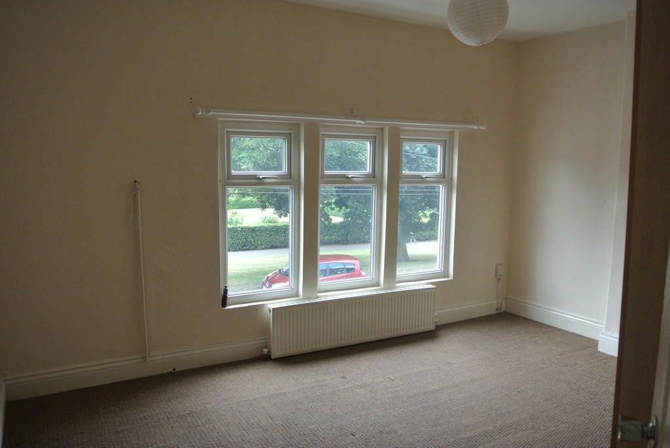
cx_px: 335
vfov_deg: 45.1
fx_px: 540
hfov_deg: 63.6
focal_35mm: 29
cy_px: 224
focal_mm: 11
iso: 360
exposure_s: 1/125
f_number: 3.5
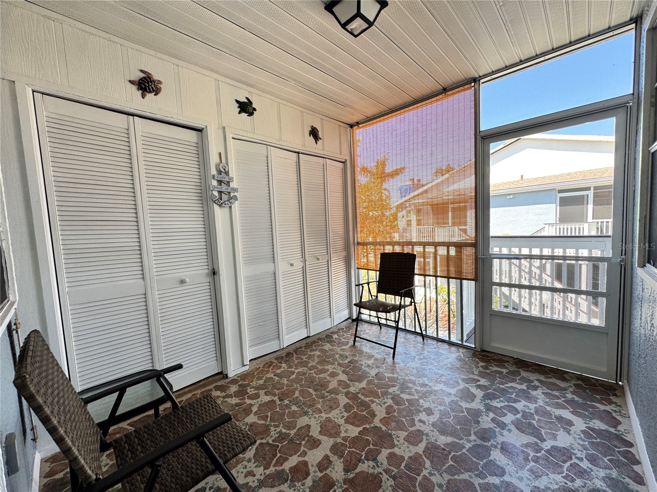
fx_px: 266
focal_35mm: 14
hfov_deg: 102.1
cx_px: 328
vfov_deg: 85.7
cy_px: 246
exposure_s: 1/99
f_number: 2.2
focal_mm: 2.22
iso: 80
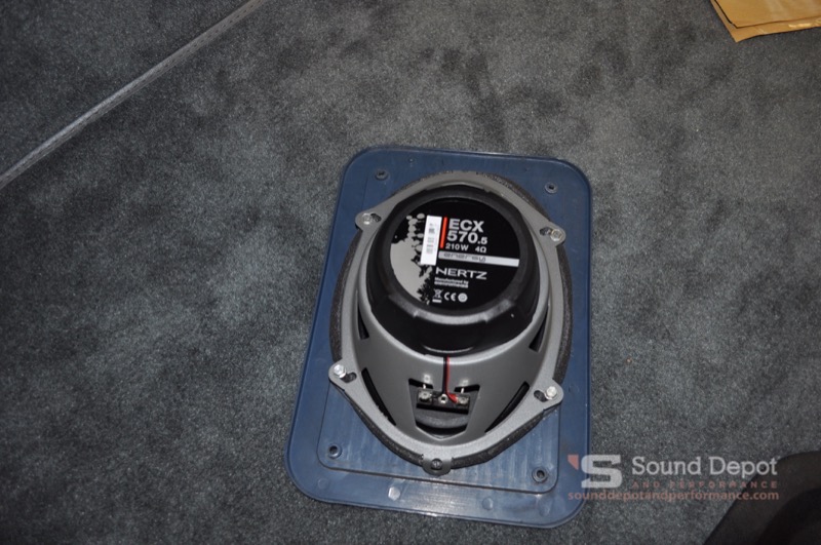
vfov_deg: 43.5
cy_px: 272
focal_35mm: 30
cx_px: 410
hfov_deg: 62.0
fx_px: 683
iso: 450
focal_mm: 20
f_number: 3.8
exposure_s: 1/60
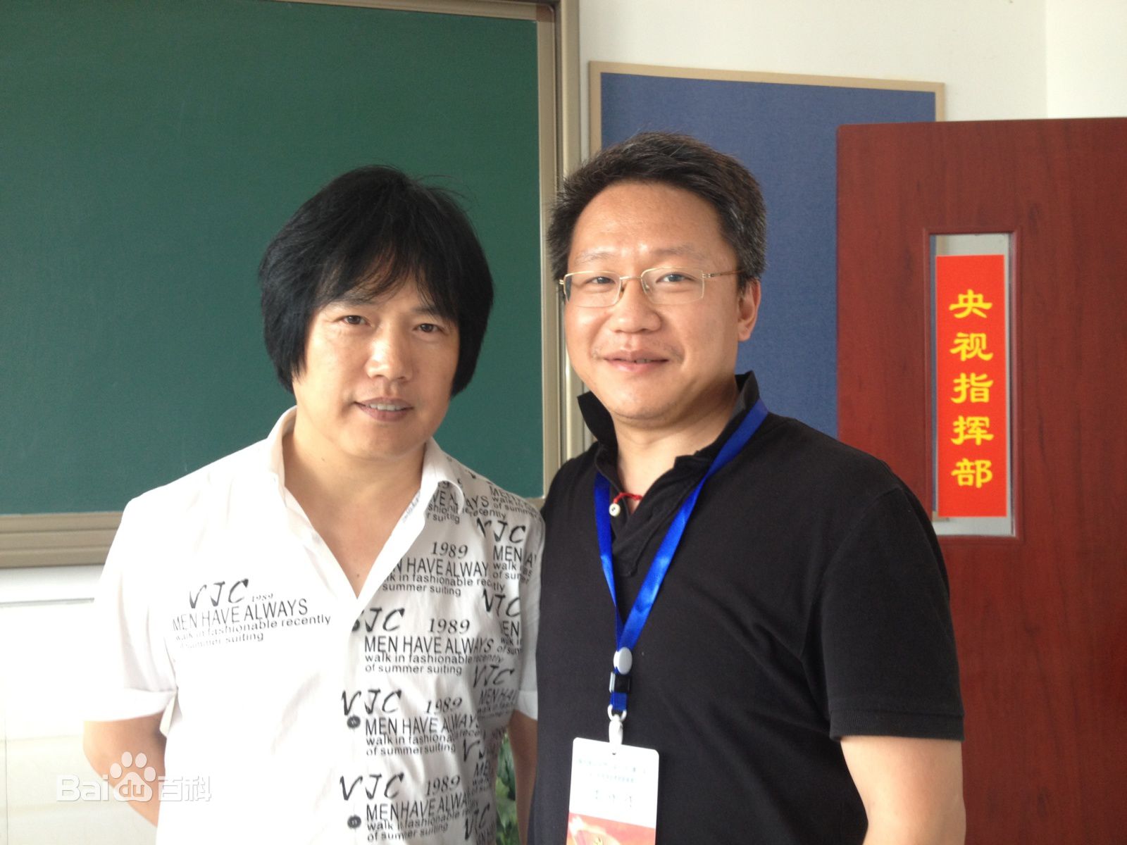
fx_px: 1140
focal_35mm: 35
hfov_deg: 52.6
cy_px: 422
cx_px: 564
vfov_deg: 40.7
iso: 64
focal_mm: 4.28
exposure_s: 1/30
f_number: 2.4
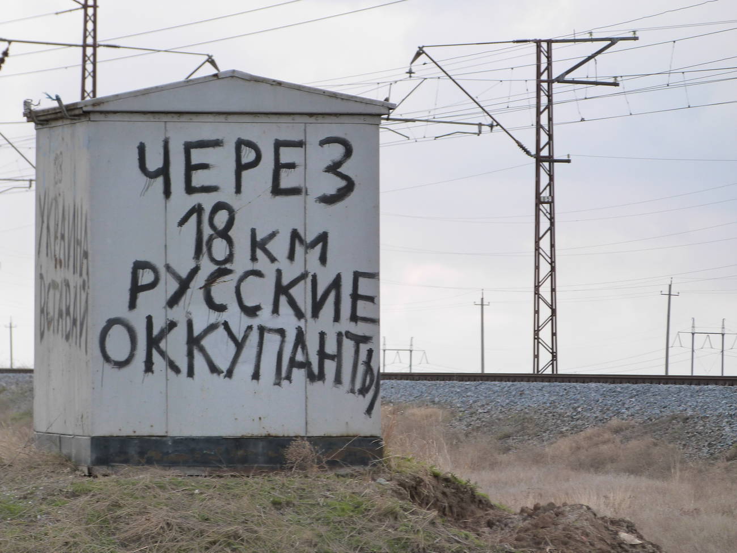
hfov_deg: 6.6
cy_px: 276
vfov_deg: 5.0
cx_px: 368
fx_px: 6387
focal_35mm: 300
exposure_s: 1/160
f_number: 4
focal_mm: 53.5
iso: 160
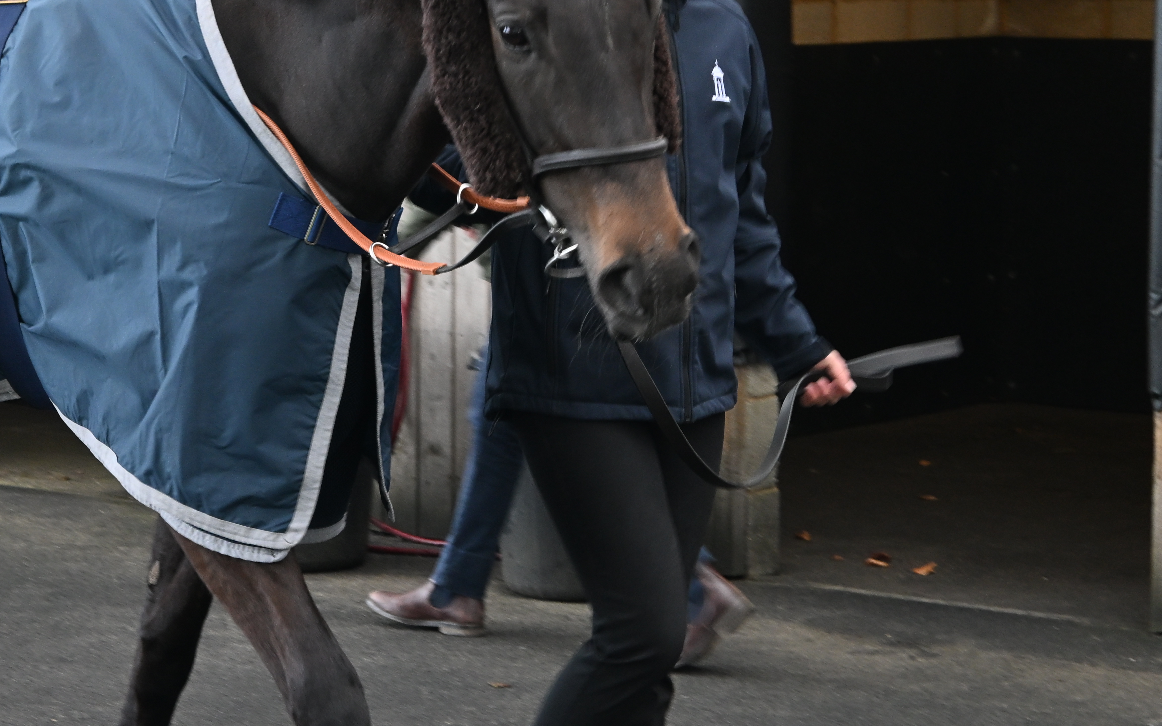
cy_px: 318
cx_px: 376
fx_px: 3863
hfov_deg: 17.1
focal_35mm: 122
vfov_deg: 10.7
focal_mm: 50
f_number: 6.3
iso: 900
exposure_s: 1/125
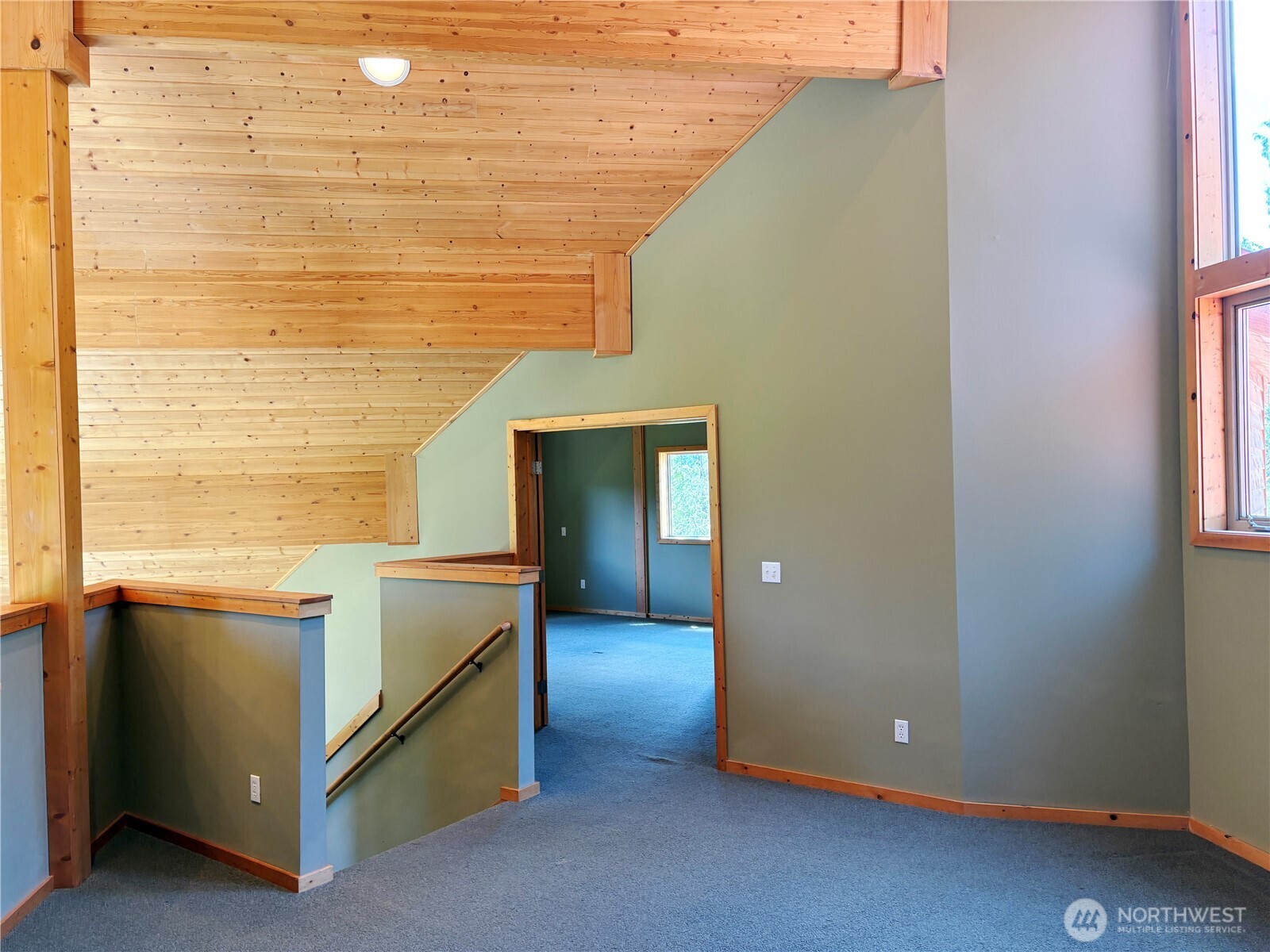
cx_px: 635
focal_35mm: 26
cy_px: 476
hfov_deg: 67.3
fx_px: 954
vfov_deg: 53.1
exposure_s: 1/60
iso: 100
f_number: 1.6
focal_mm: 5.96
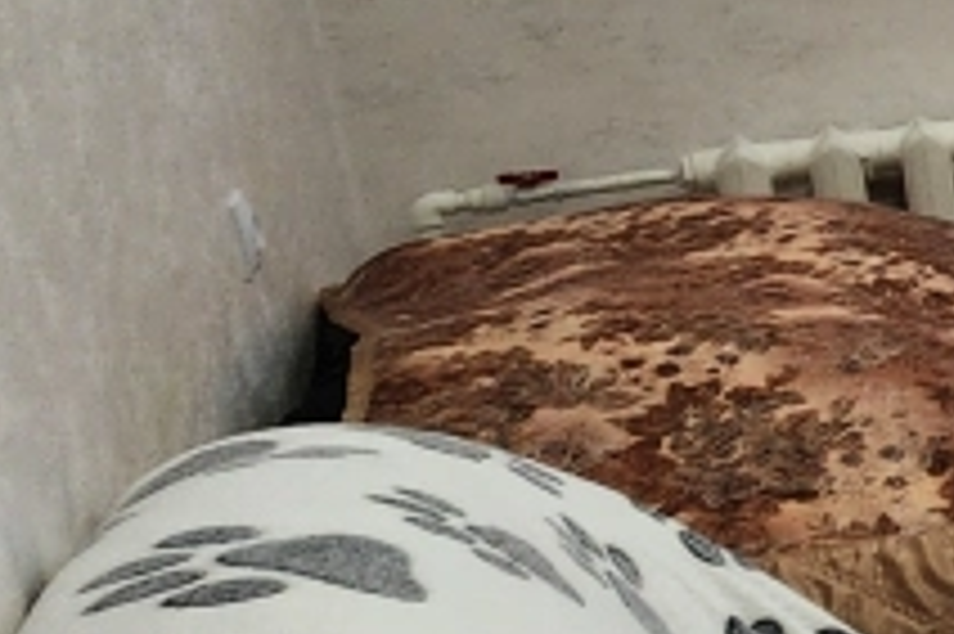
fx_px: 2118
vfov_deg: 16.9
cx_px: 2664
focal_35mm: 80
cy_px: 115
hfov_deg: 12.6
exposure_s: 1/50
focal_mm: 2.2
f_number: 2.2
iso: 125
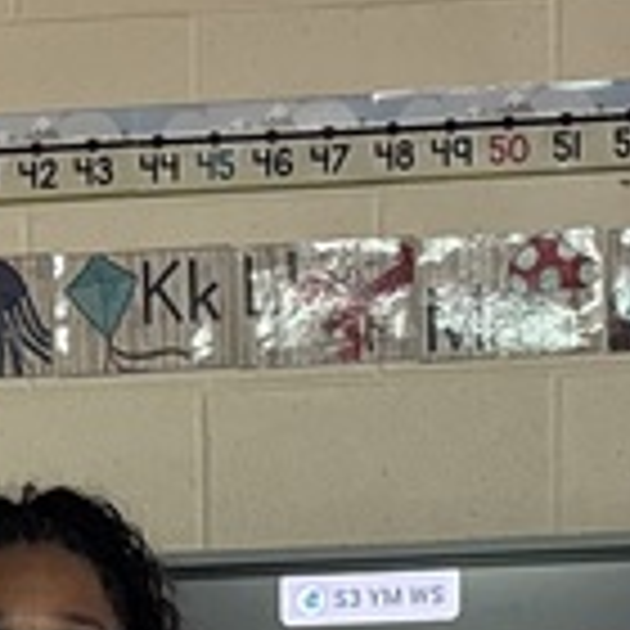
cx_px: 76
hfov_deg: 11.2
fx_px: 3192
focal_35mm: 155
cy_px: 1449
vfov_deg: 10.0
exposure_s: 1/60
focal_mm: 6.76
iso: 400
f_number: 1.78
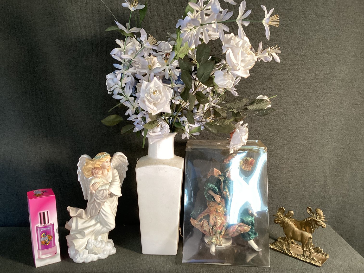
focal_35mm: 31
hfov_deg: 58.3
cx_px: 182
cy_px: 136
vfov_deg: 45.4
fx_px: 326
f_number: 2.4
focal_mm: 3.3
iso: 125
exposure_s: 1/60
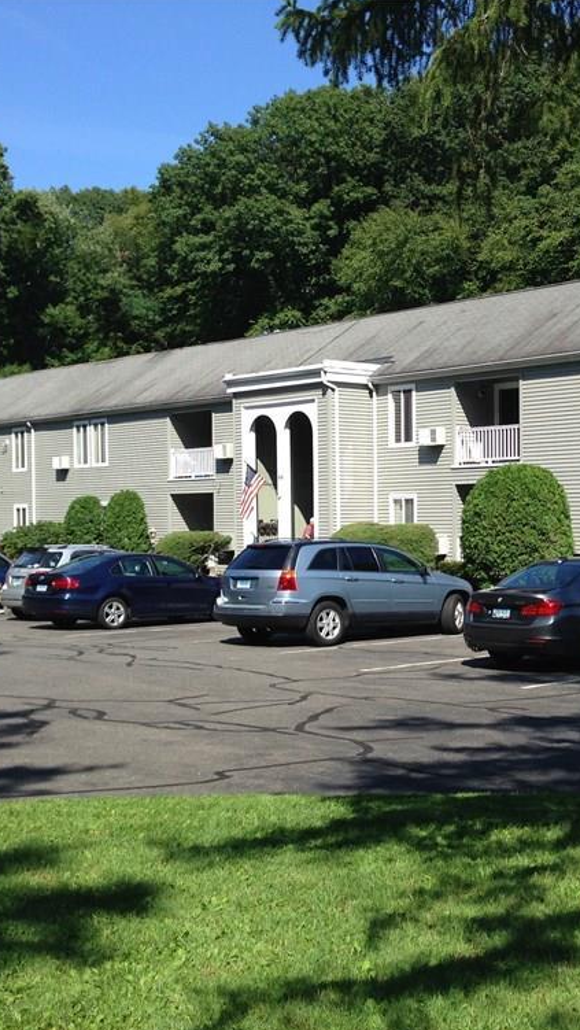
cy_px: 523
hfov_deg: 24.2
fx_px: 1338
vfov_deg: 42.1
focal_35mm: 49
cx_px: 442
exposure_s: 1/1178
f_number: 2.4
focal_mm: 4.12
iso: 50
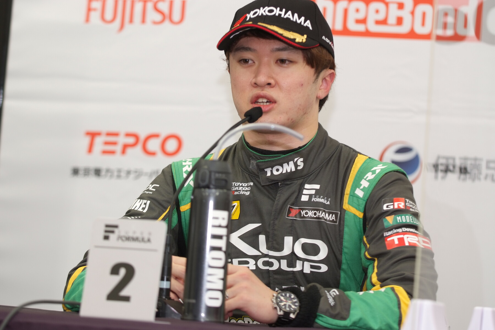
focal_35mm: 165
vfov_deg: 8.3
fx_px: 2269
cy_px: 165
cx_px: 248
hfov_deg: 12.5
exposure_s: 1/60
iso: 200
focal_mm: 110
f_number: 2.8
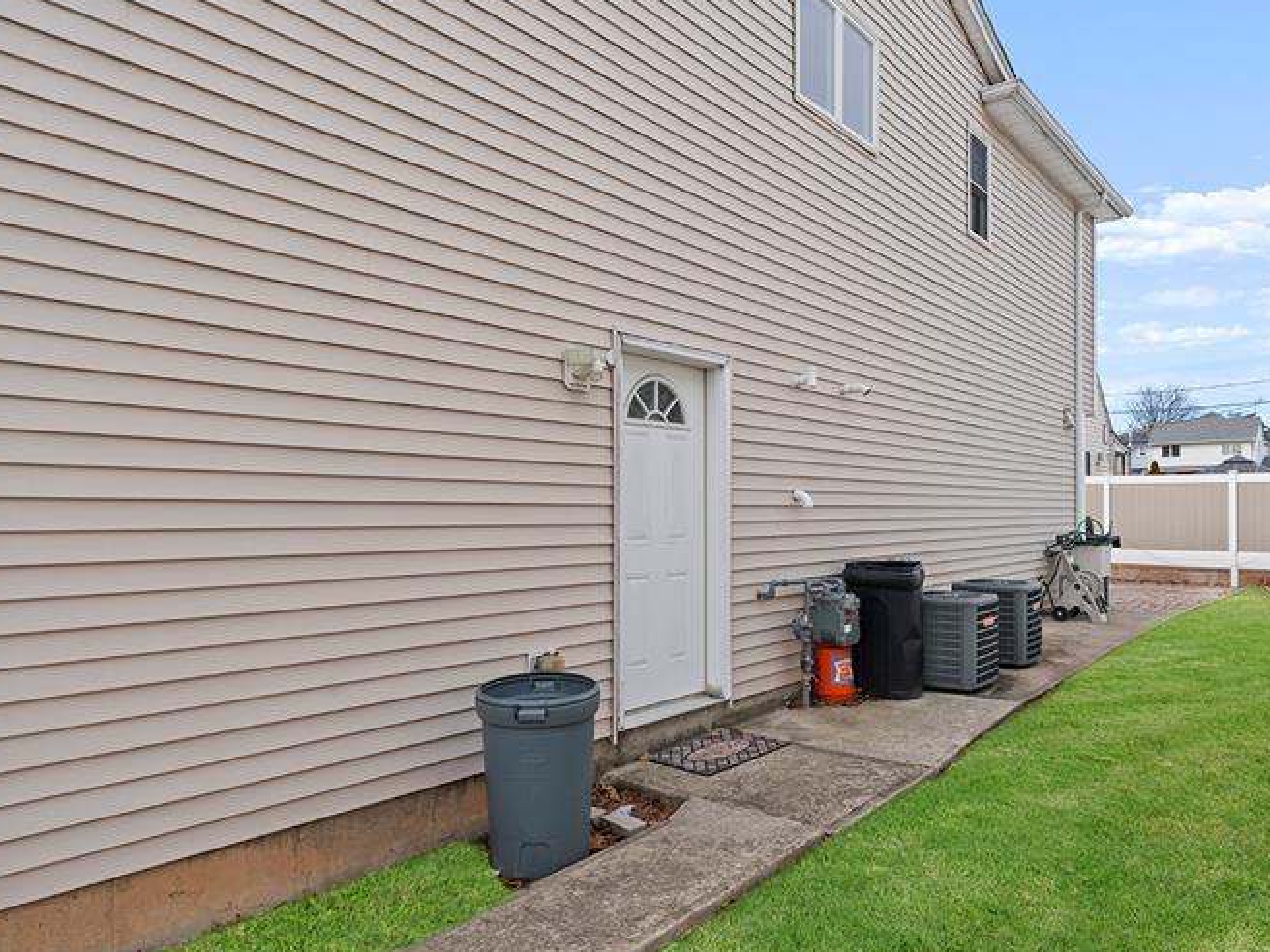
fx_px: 881
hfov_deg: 71.5
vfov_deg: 56.7
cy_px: 517
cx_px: 689
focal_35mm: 24
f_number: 8
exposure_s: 1/250
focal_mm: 16
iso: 100
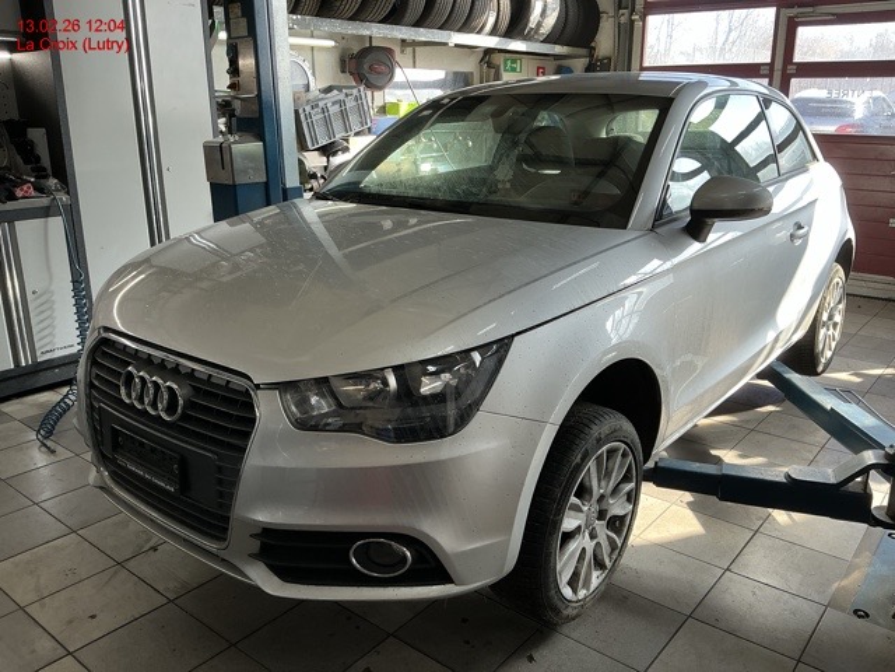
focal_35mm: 28
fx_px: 724
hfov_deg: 63.4
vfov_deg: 49.7
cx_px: 448
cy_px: 336
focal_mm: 3
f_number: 1.8
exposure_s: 1/100
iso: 25
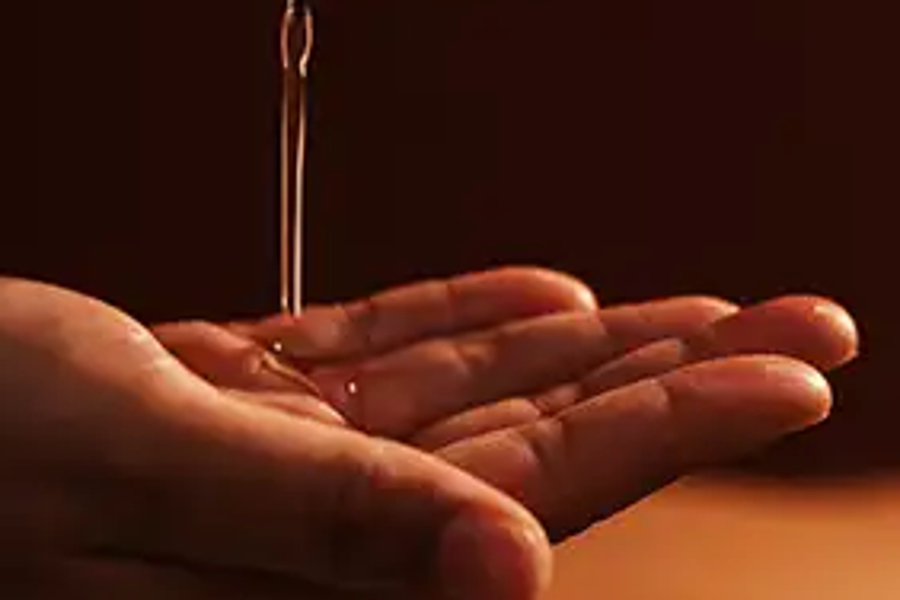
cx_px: 664
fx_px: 3100
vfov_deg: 11.0
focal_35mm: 124
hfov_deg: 16.4
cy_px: 85
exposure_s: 1/400
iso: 250
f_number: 1.8
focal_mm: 35
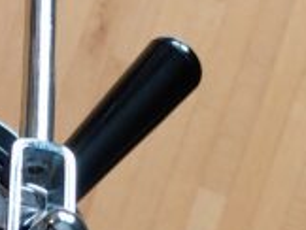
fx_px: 726
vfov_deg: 16.4
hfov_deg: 22.7
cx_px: -13
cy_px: 348
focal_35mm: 82
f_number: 1.8
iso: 500
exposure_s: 1/25
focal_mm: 4
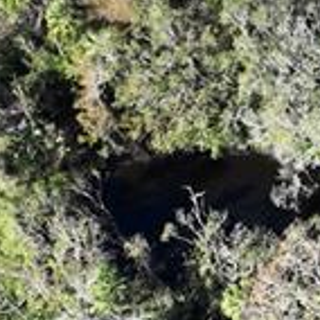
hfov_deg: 11.0
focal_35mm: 153
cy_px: 68
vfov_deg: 11.4
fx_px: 1600
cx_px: 494
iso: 200
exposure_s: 1/320
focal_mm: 12.29
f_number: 3.5
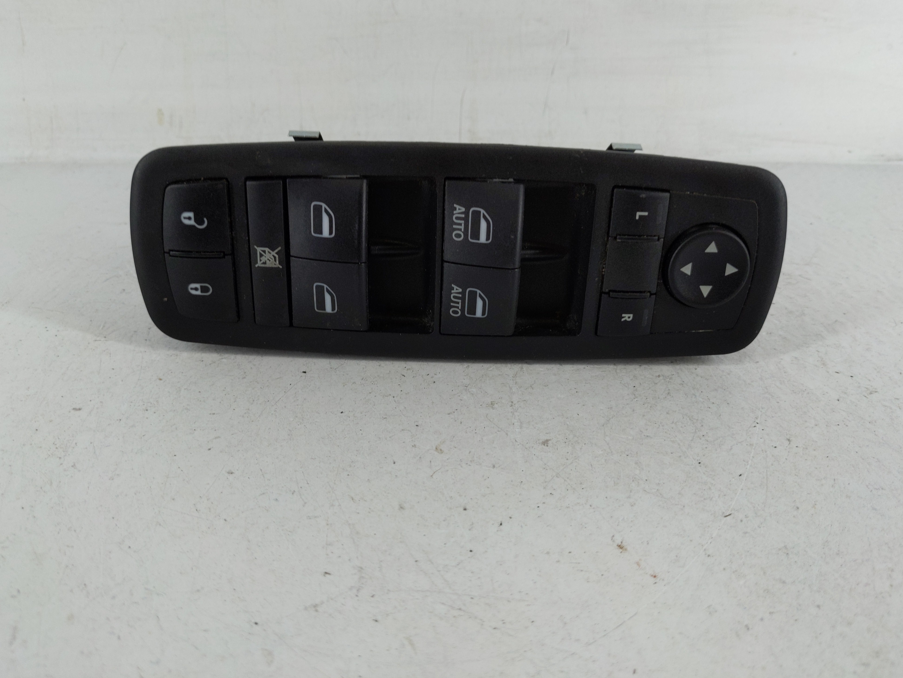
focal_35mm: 26
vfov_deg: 53.1
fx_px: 678
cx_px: 450
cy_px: 330
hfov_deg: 67.3
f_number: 1.73
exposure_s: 1/108
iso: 55
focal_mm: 4.38
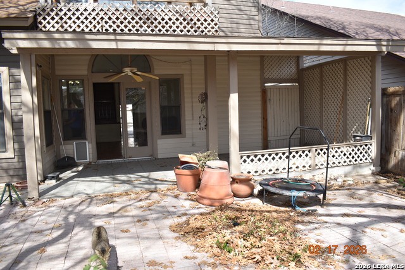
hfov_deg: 67.4
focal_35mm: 27
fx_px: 304
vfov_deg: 48.0
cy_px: 135
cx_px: 202
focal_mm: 18
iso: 100
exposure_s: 1/200
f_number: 6.3
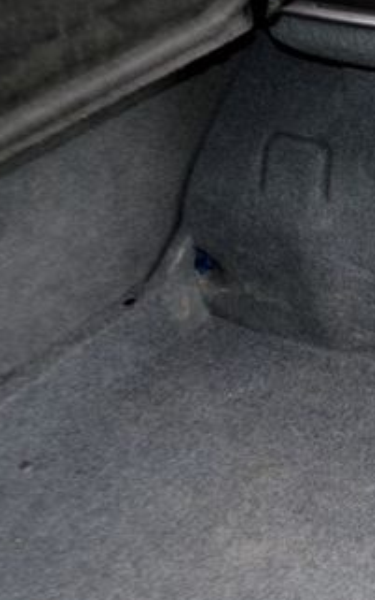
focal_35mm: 73
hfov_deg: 16.5
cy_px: 247
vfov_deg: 28.2
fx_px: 1192
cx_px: 537
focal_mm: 24
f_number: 4
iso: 400
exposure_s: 1/80
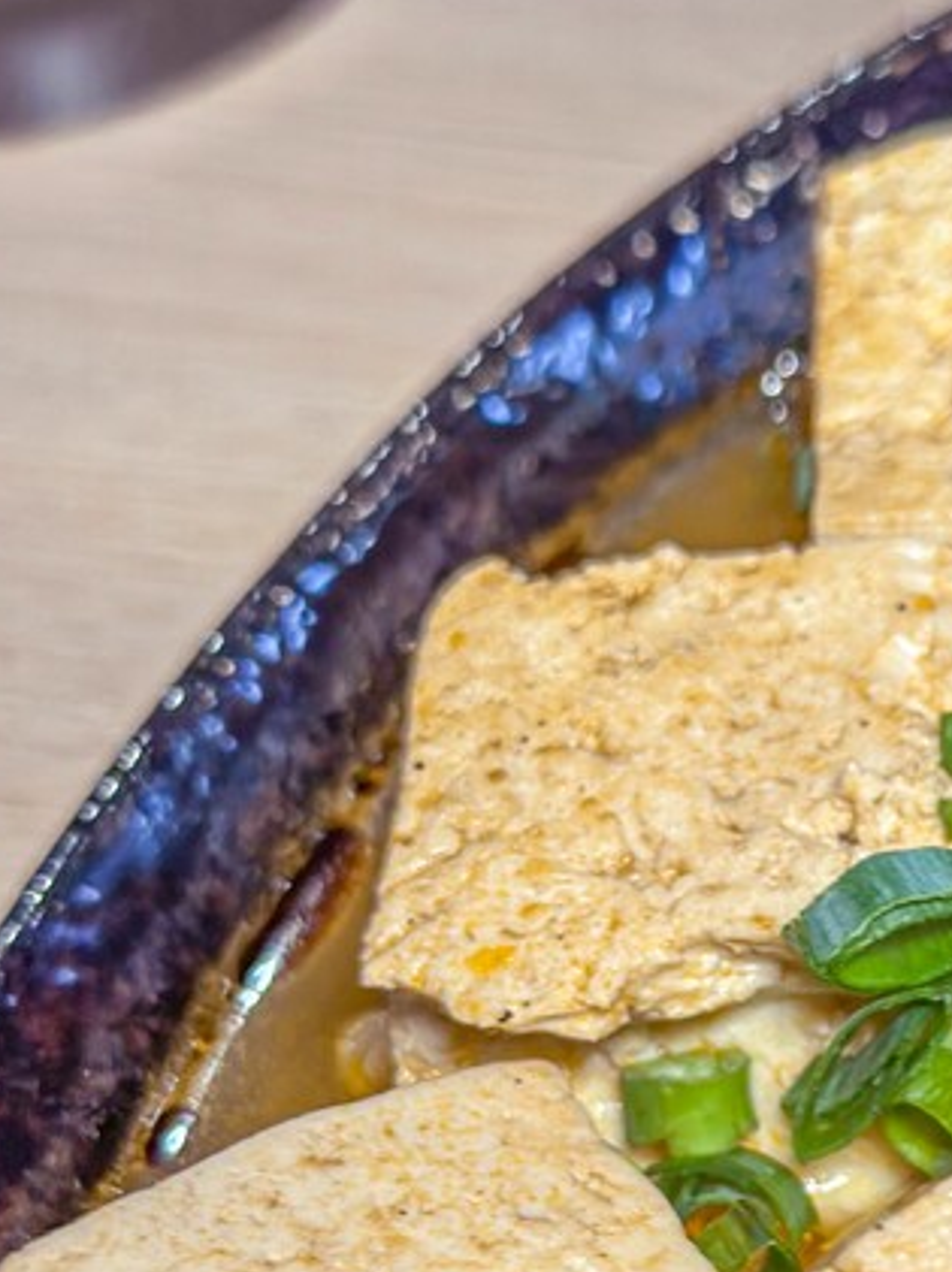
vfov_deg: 20.1
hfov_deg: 15.0
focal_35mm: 97
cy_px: 973
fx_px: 3562
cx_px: 920
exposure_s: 1/60
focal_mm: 6.86
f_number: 1.8
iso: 80
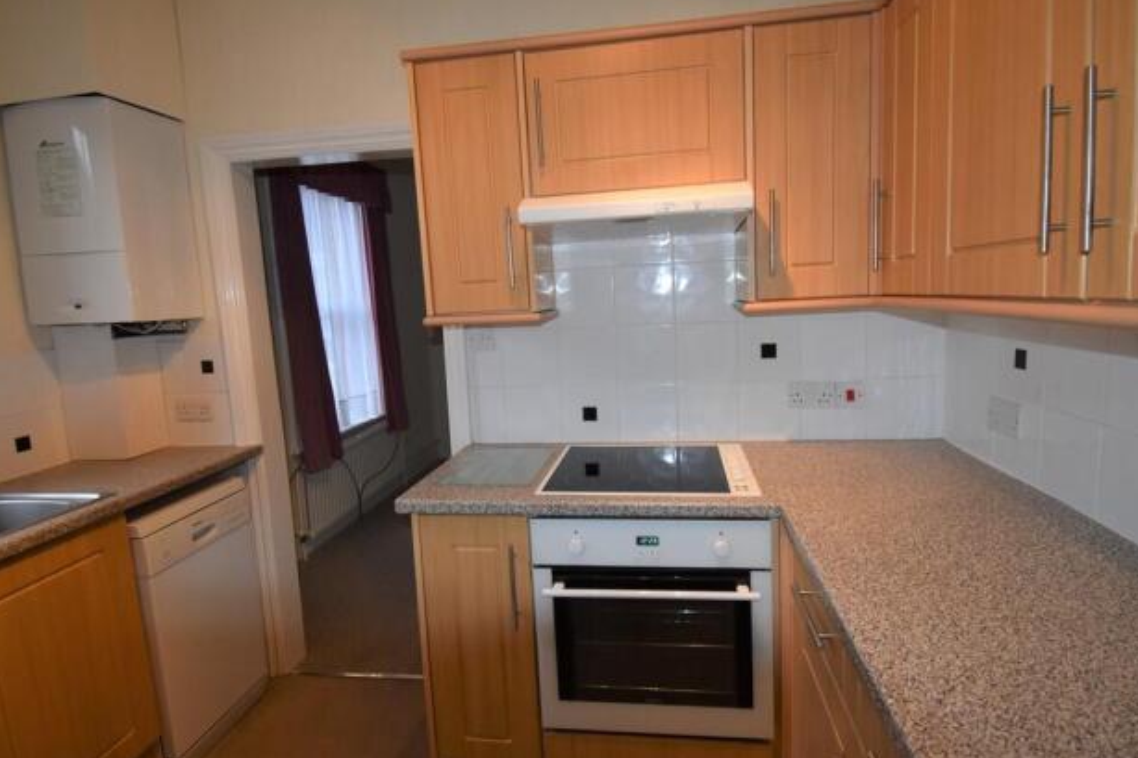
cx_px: 570
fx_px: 506
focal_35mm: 16
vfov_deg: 73.7
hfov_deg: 96.8
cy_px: 370
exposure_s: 1/125
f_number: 4.5
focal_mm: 10
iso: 900
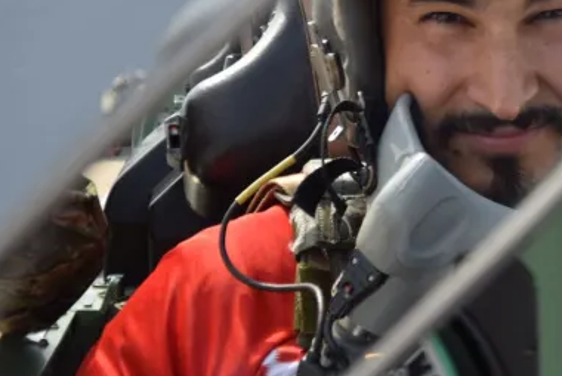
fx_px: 4921
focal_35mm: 315
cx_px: 507
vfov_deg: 4.4
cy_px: 50
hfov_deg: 6.5
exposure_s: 1/200
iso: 100
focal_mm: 105
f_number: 5.6
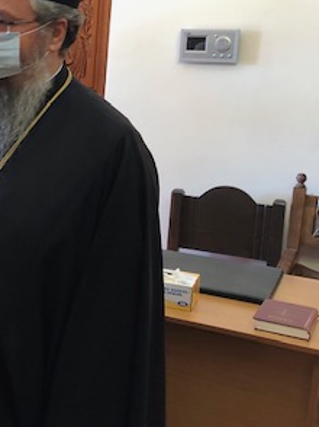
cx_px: -144
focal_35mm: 61
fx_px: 751
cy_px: 164
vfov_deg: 31.6
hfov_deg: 20.8
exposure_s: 1/17
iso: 64
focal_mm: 4
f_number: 1.8
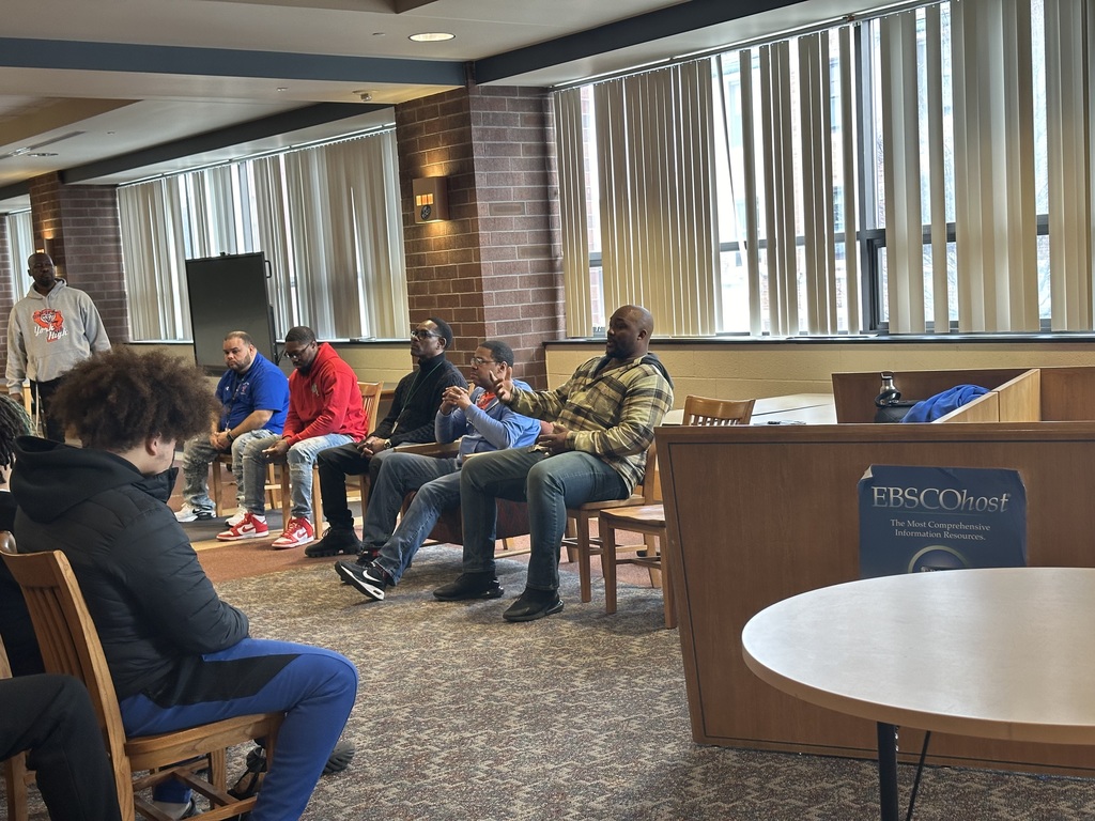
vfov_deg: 30.3
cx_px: 548
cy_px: 410
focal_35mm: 48
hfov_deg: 39.7
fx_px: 1518
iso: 100
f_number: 1.78
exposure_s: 1/60
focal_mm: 6.86
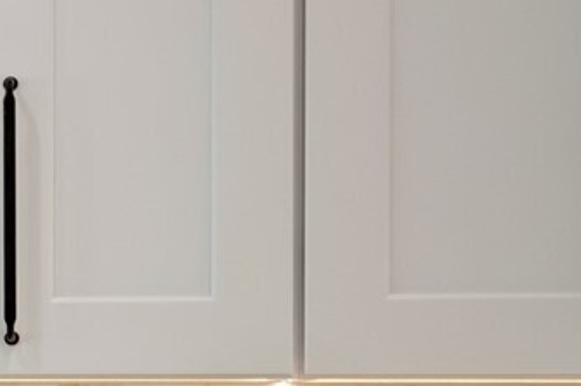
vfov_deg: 7.8
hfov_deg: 10.2
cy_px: 452
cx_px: -829
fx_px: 2815
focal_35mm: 175
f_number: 4
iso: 400
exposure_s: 1/1600
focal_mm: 34.5
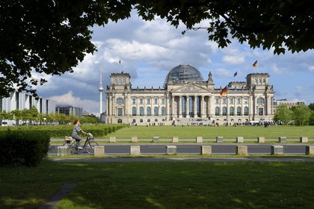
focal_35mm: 42
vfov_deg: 31.9
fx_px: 366
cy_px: 104
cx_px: 157
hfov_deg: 46.4
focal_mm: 42
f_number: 11
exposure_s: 1/250
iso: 200
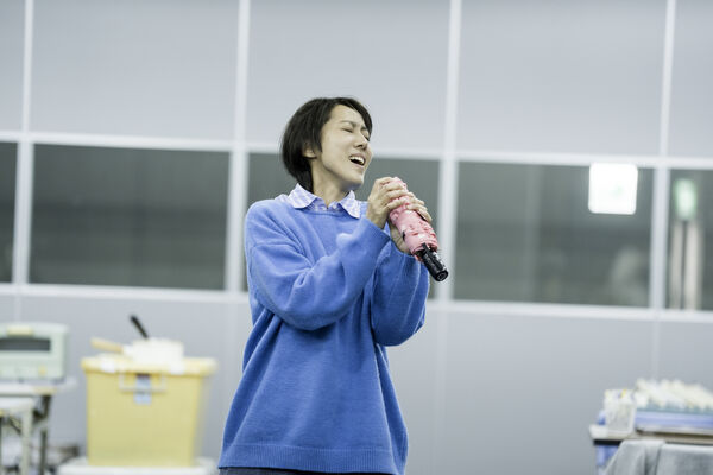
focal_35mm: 159
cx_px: 356
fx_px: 3149
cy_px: 238
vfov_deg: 8.6
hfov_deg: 12.9
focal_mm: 159
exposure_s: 1/320
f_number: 2.8
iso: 1250
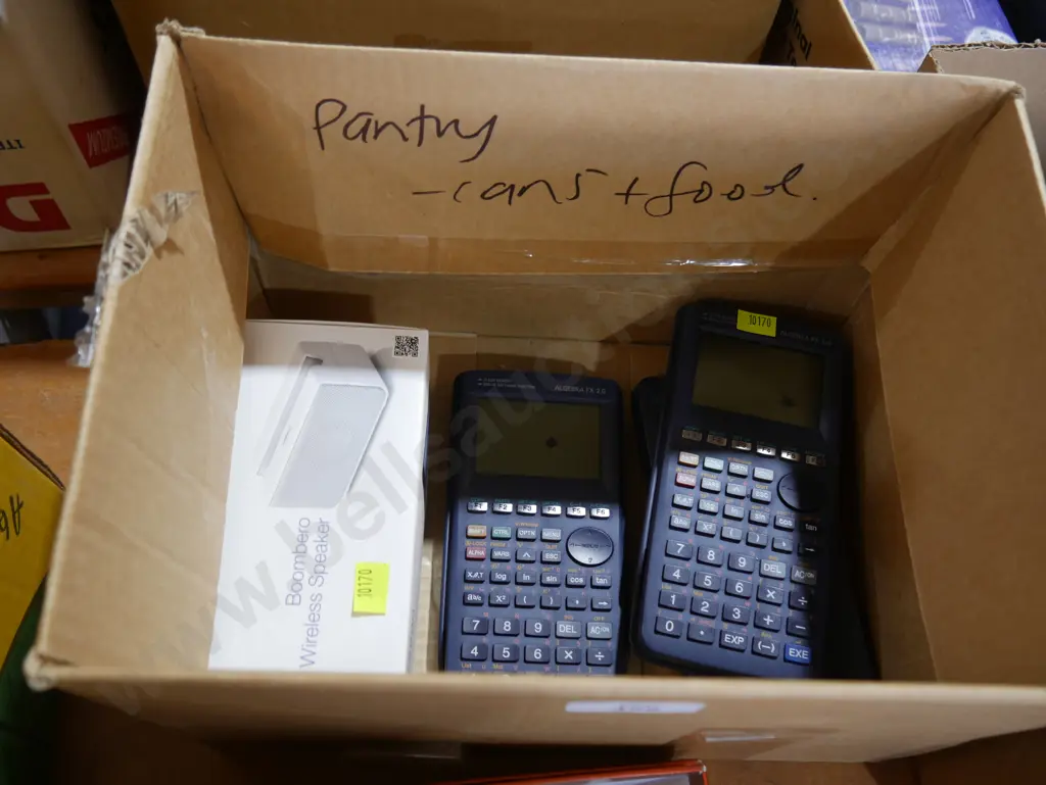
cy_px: 392
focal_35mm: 30
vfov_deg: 46.8
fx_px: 907
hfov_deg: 59.9
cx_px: 523
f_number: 3.6
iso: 400
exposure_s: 1/60
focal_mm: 15
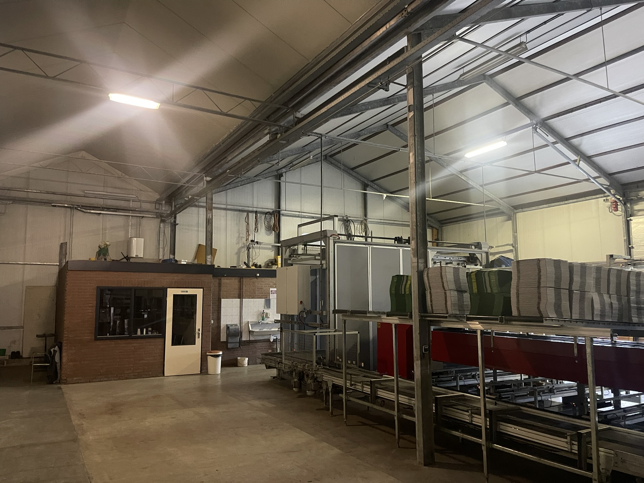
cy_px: 242
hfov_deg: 69.4
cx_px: 322
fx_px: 465
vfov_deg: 54.9
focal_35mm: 25
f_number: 1.6
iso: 500
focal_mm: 5.1
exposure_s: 1/25
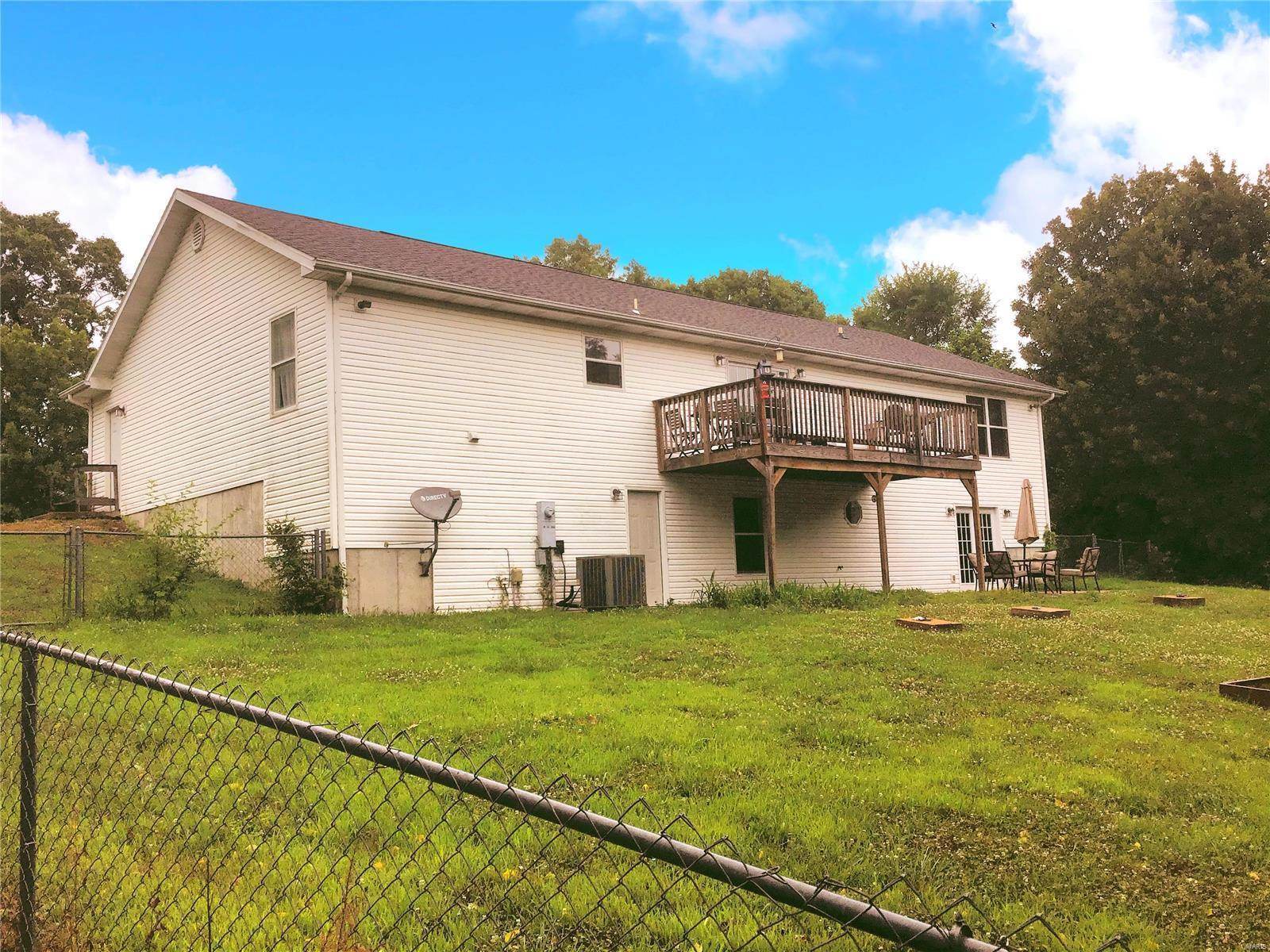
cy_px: 476
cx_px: 635
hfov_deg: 58.4
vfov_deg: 45.4
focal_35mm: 31
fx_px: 1137
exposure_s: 1/60
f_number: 2.4
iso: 32
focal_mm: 3.3
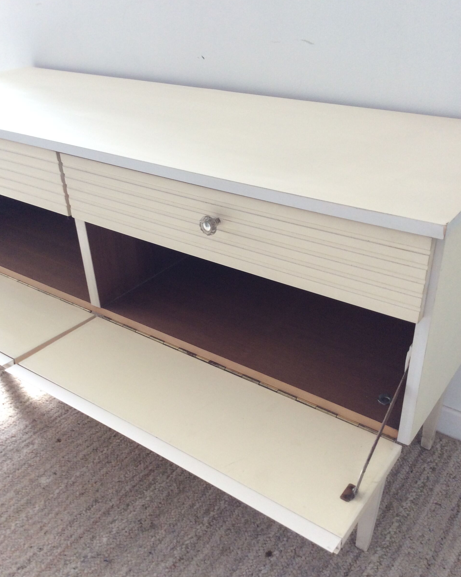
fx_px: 580
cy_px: 308
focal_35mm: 34
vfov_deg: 52.8
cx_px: 230
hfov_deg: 43.4
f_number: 2.4
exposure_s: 1/25
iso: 50
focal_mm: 3.3
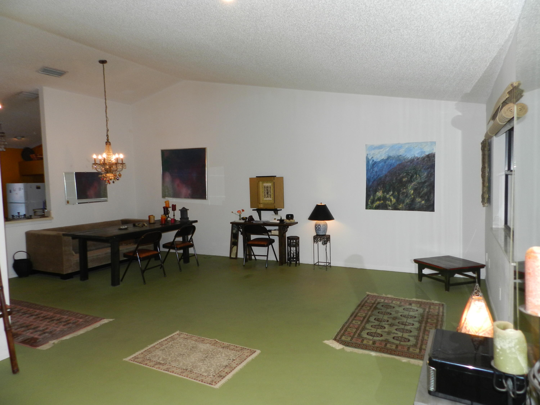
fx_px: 359
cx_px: 270
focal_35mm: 23
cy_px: 202
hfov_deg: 73.9
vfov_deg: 58.9
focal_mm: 4
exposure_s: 1/30
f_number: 3.4
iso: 200
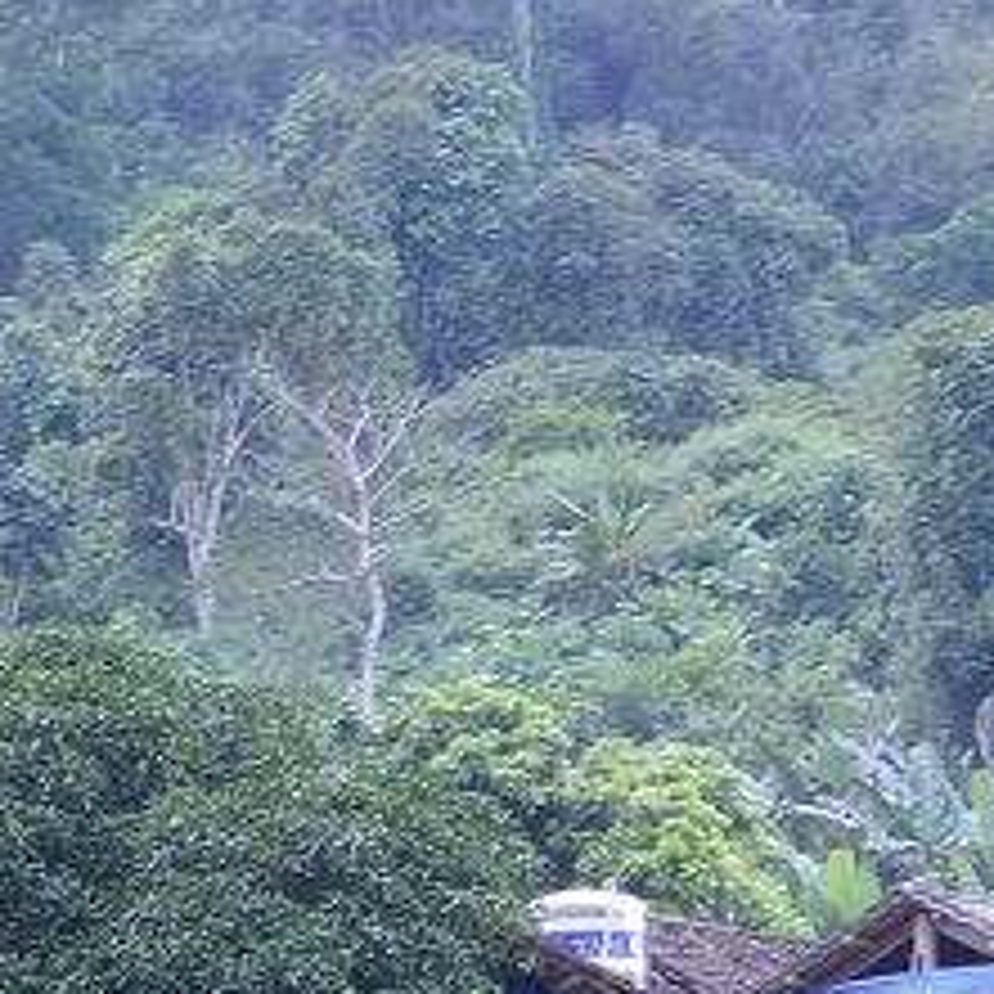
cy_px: 1273
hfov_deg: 9.3
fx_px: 5904
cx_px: -675
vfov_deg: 9.5
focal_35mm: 182
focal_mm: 35
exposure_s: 1/15
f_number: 11
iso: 200
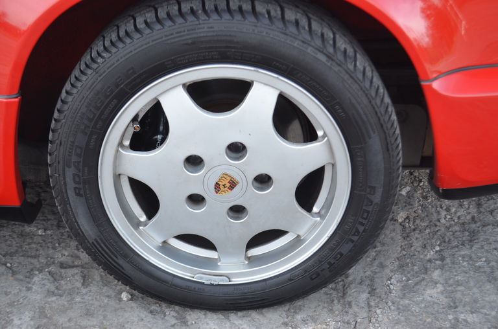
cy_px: 164
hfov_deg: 43.7
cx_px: 249
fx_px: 621
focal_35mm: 45
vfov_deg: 29.7
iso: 450
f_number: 4.5
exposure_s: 1/60
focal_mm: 30
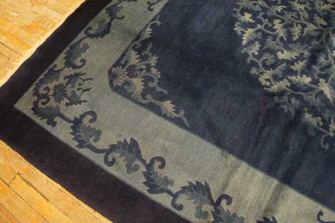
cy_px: 112
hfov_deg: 67.4
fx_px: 251
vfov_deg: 47.9
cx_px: 168
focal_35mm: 27
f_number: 4
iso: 1600
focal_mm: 18
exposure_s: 1/60
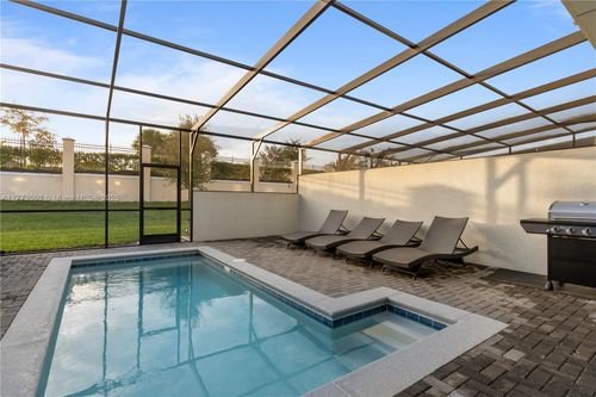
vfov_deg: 73.7
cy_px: 198
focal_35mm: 16
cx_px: 298
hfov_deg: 96.8
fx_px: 265
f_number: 5
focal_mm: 16
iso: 100
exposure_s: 1/100
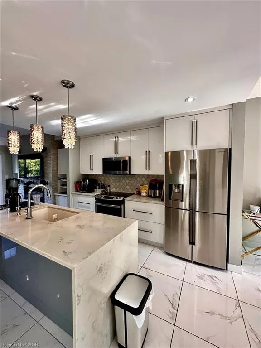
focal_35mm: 14
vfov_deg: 102.1
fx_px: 141
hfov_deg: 85.7
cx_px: 130
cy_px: 174
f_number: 2.2
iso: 200
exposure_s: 1/120
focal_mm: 2.22
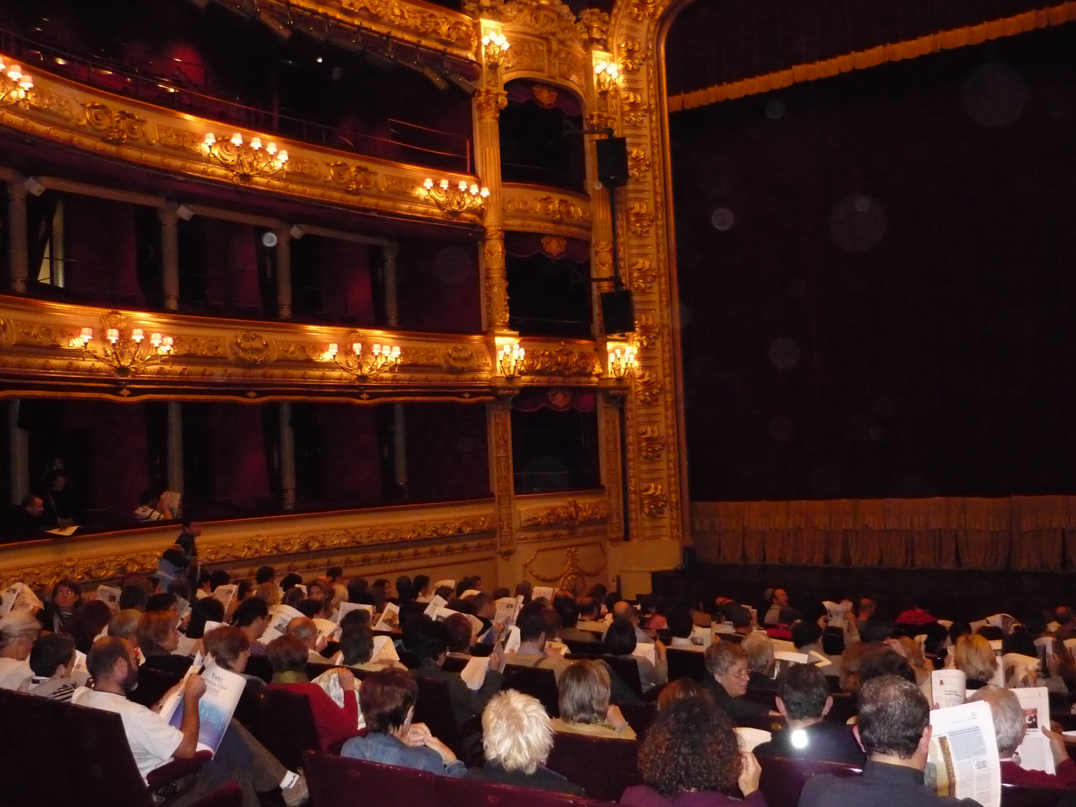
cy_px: 404
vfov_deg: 42.9
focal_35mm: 33
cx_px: 538
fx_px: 1026
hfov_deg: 55.4
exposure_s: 1/30
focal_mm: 5.5
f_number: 2.8
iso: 800
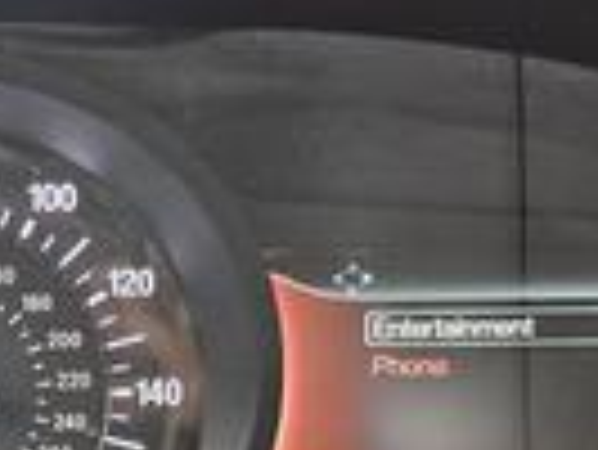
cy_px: 405
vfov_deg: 16.8
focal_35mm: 87
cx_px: -49
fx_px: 1504
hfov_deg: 21.4
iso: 640
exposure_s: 1/120
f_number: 1.8
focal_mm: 5.4
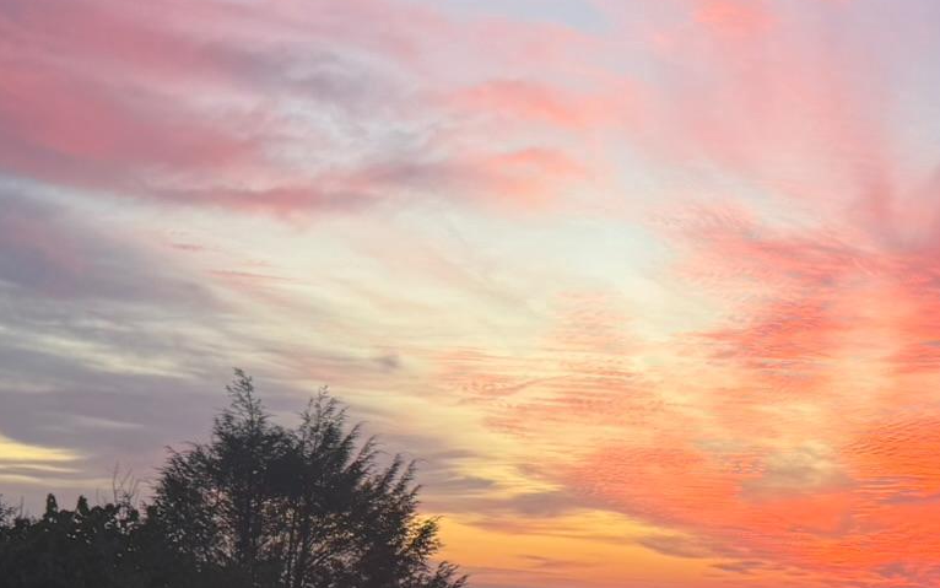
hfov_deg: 27.9
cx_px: 998
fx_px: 1742
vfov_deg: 19.1
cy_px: 395
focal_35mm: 68
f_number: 1.78
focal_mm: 6.76
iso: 160
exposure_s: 1/121
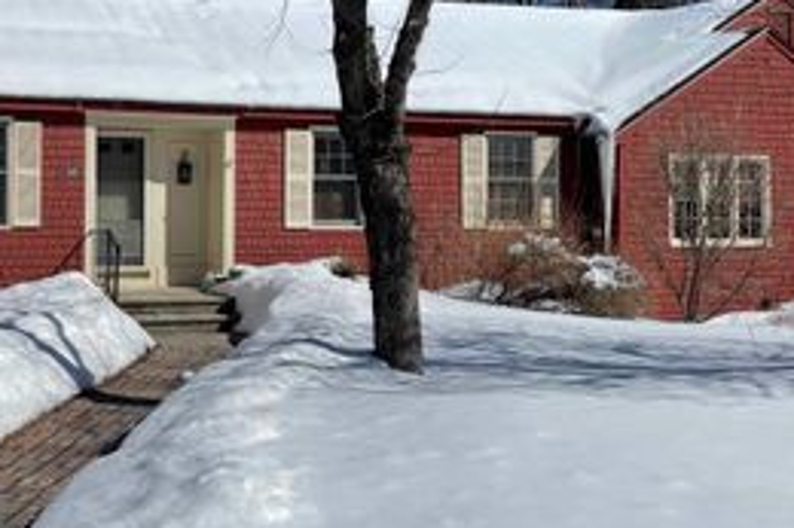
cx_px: 128
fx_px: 1146
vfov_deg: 25.8
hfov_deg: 36.5
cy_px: 179
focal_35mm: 52
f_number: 1.6
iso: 32
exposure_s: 1/10753
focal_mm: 4.2
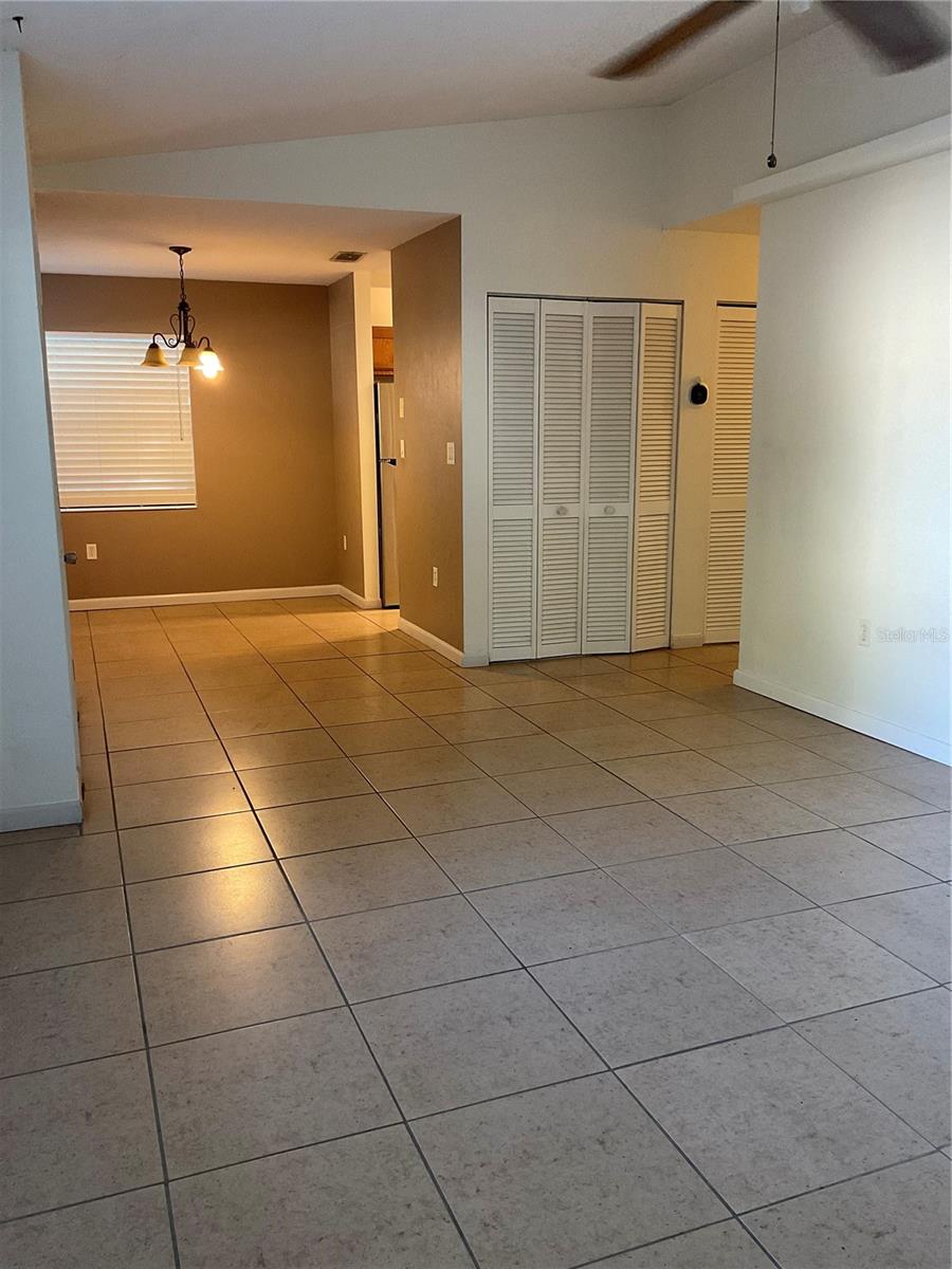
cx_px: 476
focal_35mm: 29
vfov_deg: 61.7
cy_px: 634
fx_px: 1063
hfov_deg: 48.2
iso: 125
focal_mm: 3
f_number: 1.8
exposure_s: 1/60
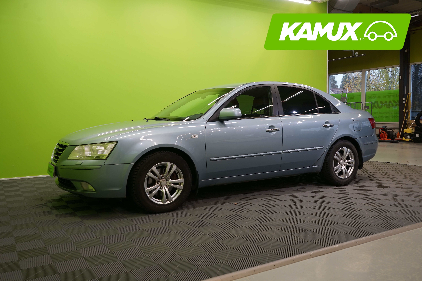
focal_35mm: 31
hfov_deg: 60.3
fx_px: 363
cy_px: 140
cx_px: 211
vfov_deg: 42.3
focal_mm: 31
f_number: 5.6
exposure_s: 1/30
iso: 400
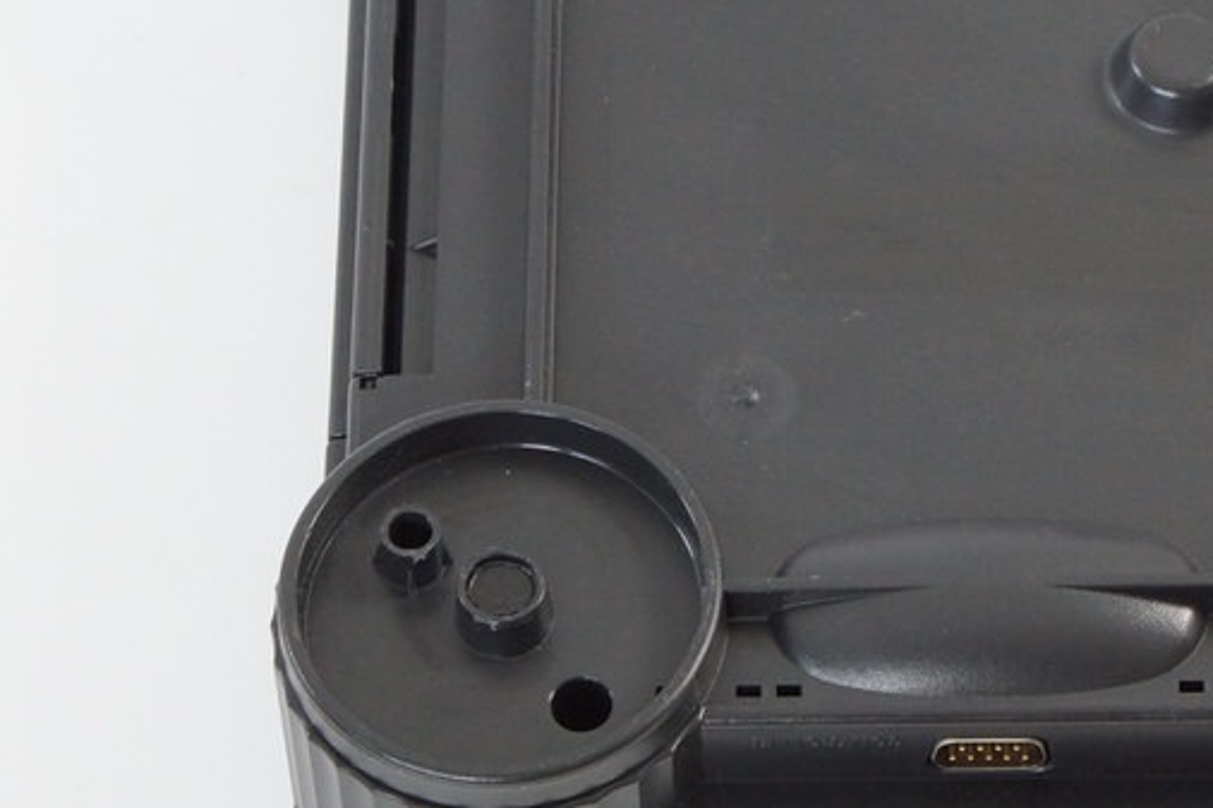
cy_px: 153
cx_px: 1170
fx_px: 5995
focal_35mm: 178
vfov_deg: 7.7
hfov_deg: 11.5
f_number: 6.3
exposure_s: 1/80
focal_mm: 50
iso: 1250
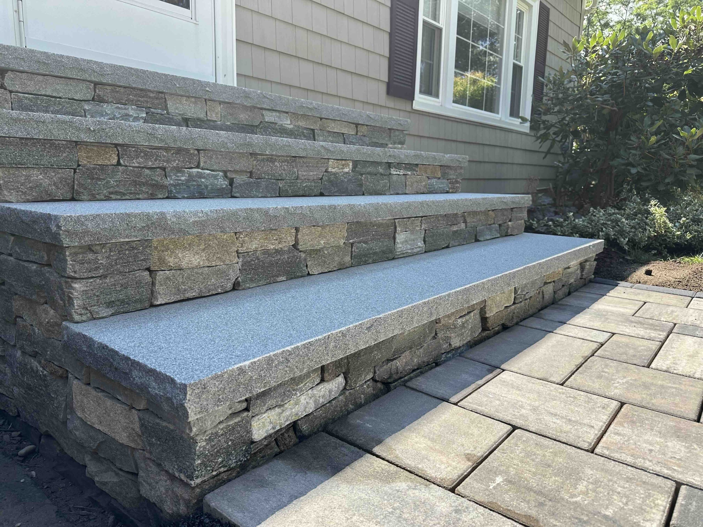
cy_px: 264
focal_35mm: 24
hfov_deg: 71.6
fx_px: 487
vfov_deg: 56.8
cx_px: 352
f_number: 1.78
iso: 80
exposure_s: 1/1095
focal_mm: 6.86
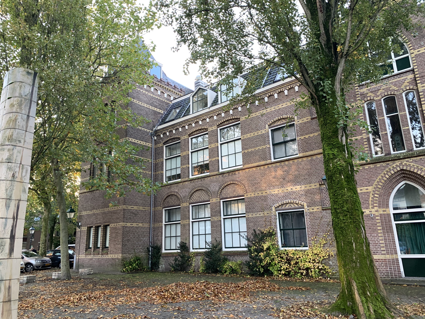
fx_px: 319
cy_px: 160
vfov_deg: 53.1
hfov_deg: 67.3
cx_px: 212
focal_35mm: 26
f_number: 1.8
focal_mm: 4.25
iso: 100
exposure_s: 1/96
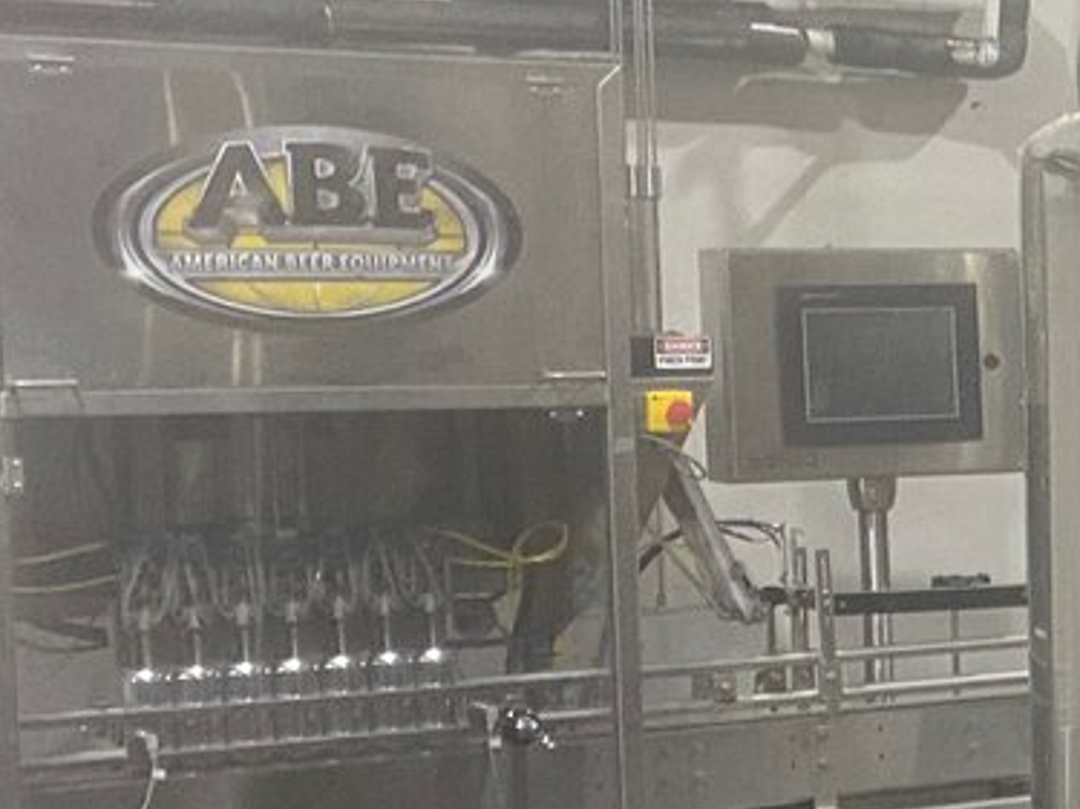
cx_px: 2087
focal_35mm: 105
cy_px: 569
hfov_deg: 15.4
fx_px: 3275
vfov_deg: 14.1
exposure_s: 1/60
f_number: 1.8
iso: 160
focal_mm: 4.25
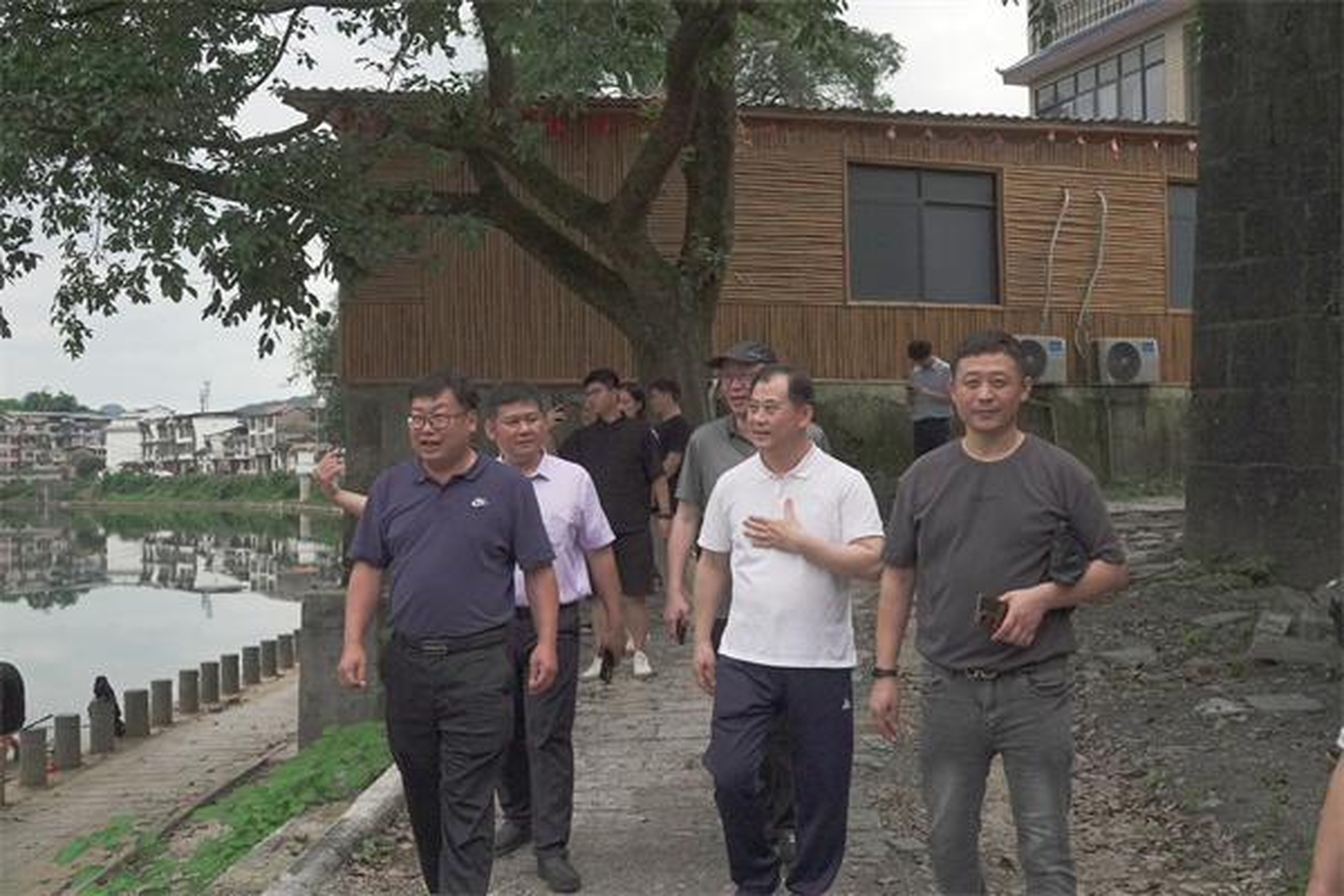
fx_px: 1456
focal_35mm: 39
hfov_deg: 49.6
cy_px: 448
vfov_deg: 34.2
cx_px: 672
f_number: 3.2
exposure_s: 1/8000
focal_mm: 14.16
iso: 1250
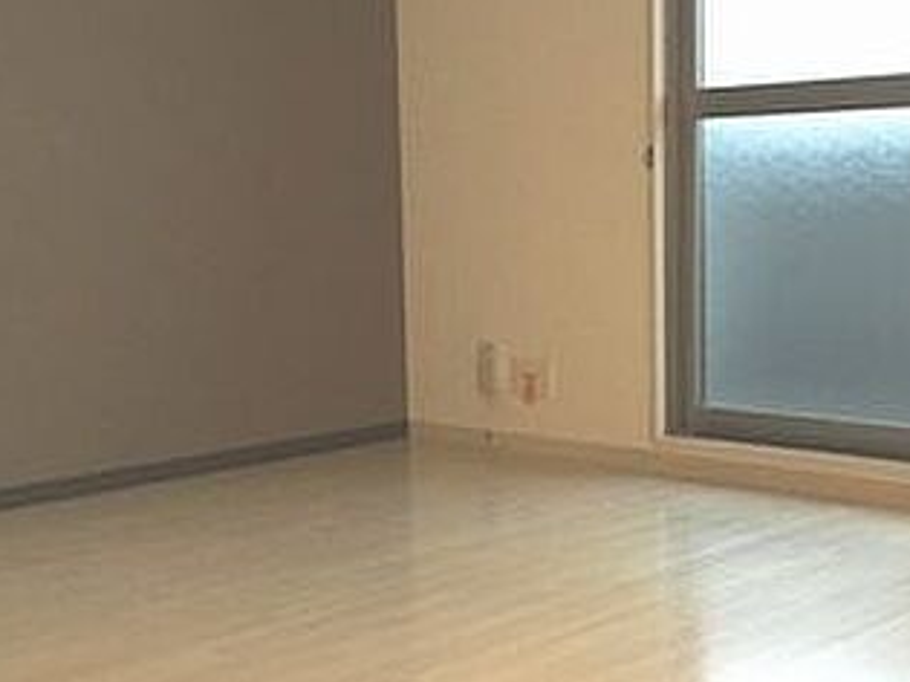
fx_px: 1550
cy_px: 381
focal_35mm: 59
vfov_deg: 24.8
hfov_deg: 32.7
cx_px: 494
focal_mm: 4.15
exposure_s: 1/20
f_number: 2.2
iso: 200
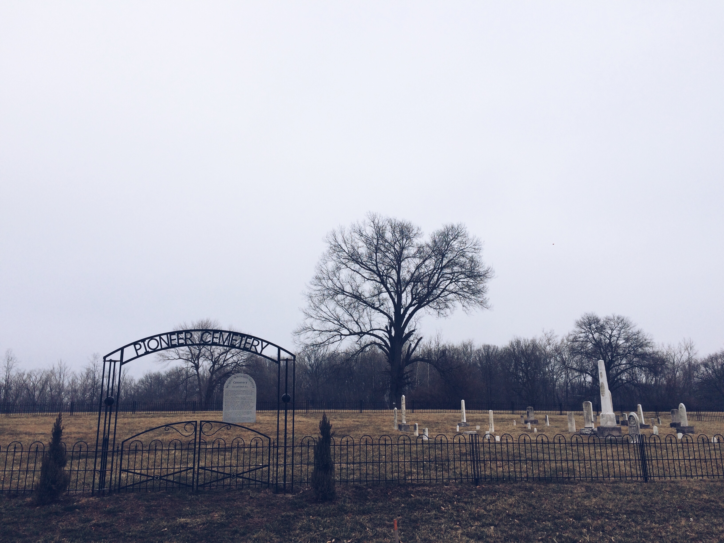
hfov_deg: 61.7
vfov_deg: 48.2
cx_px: 362
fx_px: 607
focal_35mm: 29
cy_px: 272
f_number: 2.2
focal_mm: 4.15
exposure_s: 1/820
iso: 32
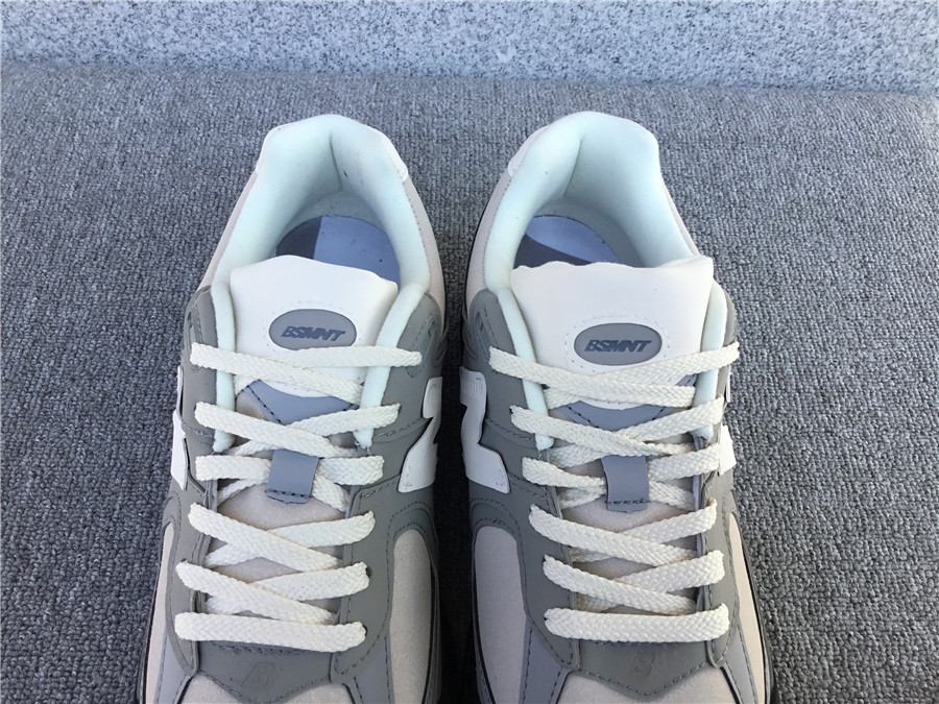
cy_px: 352
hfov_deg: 58.4
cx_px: 470
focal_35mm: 31
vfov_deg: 45.4
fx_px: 841
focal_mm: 3.3
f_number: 2.4
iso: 25
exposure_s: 1/476
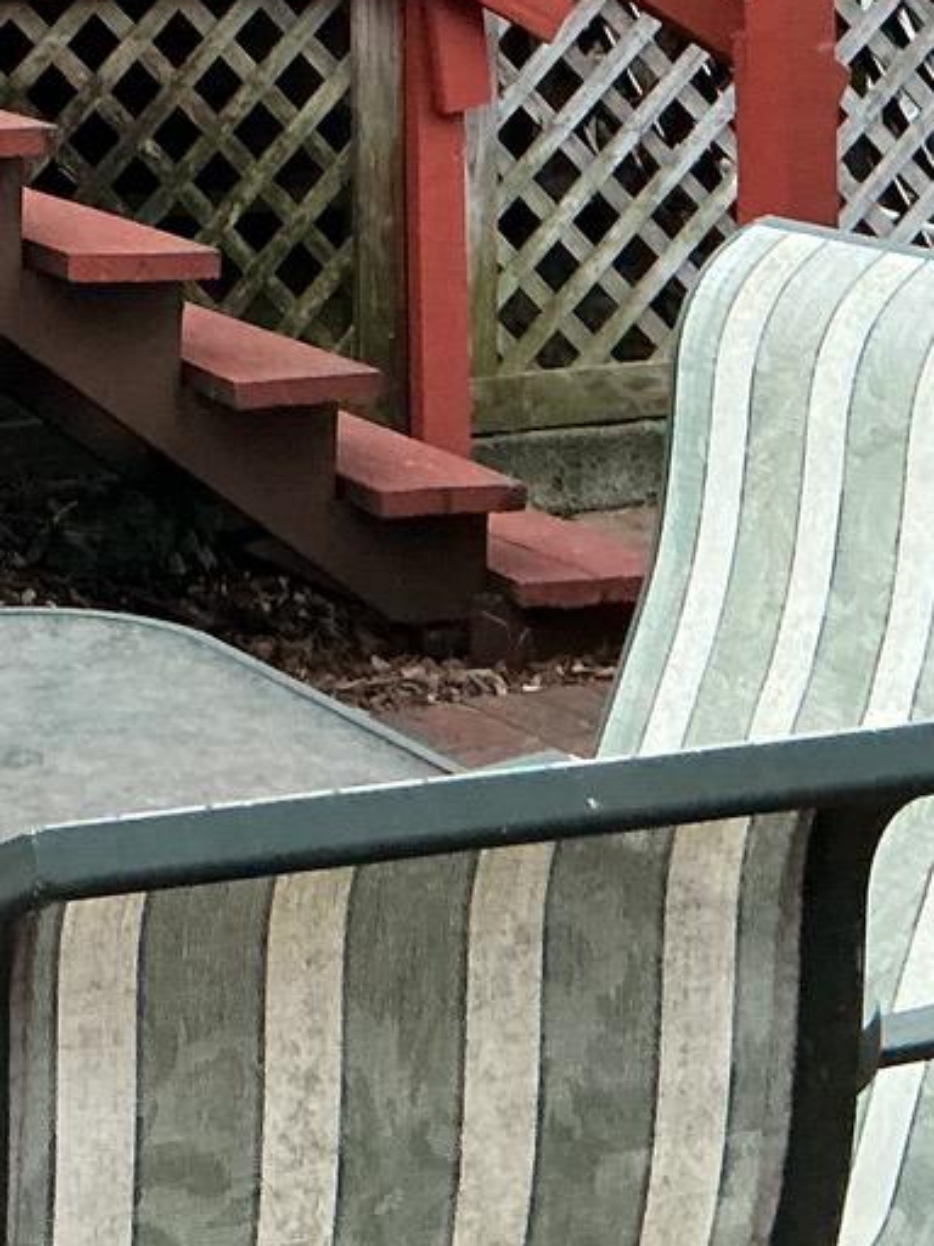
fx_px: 4173
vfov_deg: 16.3
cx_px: -428
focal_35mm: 116
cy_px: -265
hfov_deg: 12.2
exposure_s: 1/40
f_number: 1.8
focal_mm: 3
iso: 250
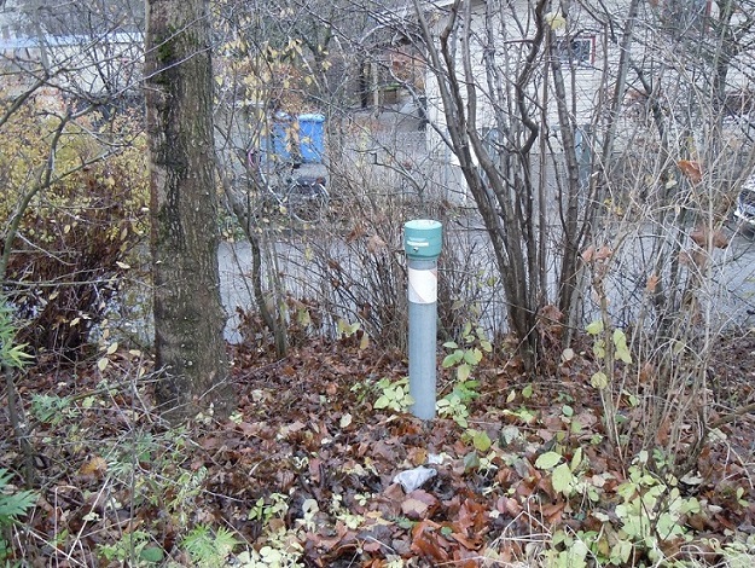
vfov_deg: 46.9
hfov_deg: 59.9
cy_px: 284
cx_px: 378
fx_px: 655
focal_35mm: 30
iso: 400
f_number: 3.5
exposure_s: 1/60
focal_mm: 5.4
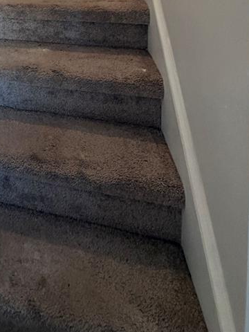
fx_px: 336
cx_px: -28
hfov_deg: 34.7
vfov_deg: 40.7
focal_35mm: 35
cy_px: -45
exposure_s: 1/60
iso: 320
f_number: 2.2
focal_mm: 2.22
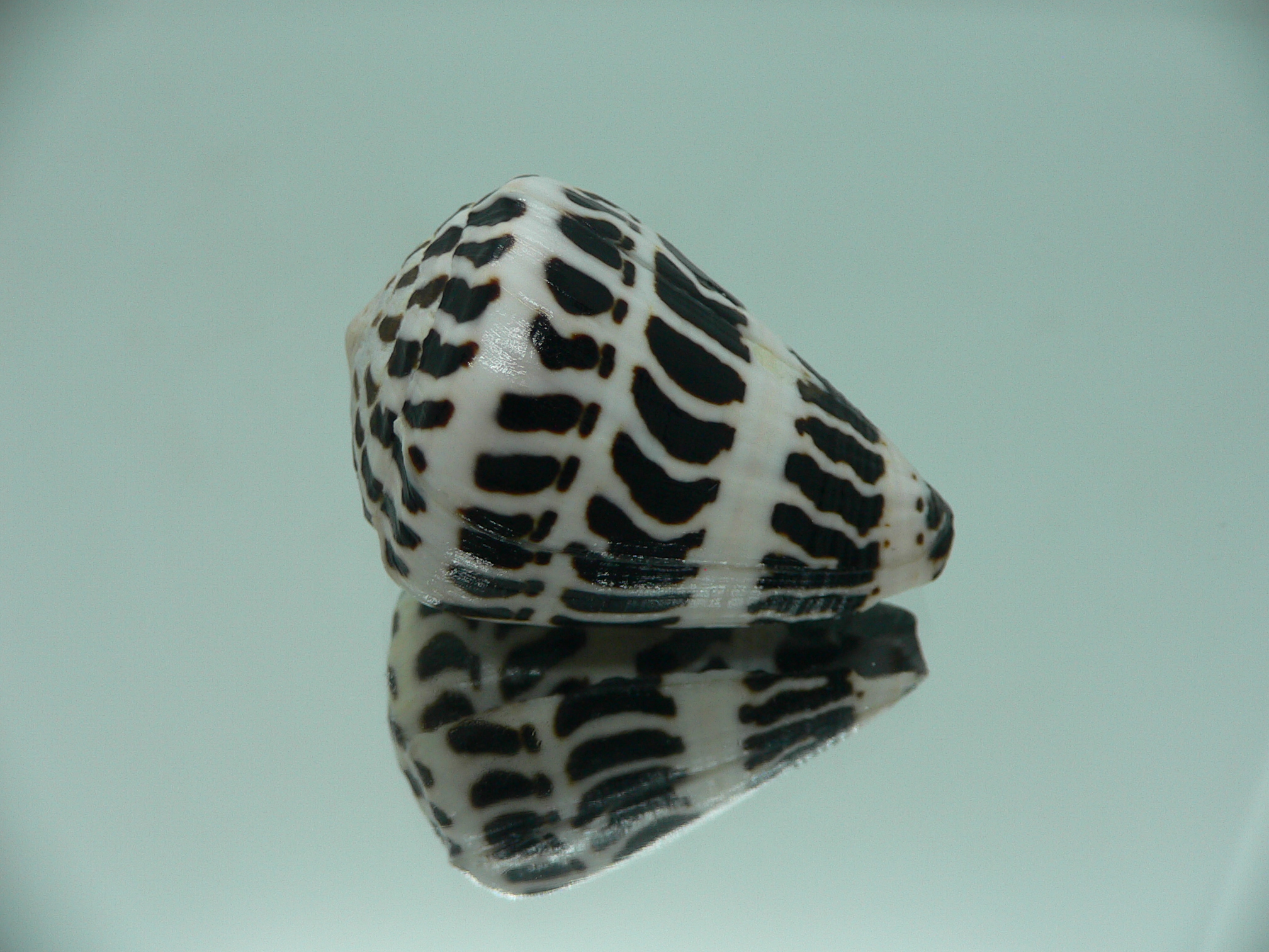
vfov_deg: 40.7
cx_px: 634
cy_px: 476
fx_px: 1283
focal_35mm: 35
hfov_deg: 52.6
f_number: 2.8
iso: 80
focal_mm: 4.6
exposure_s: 1/60
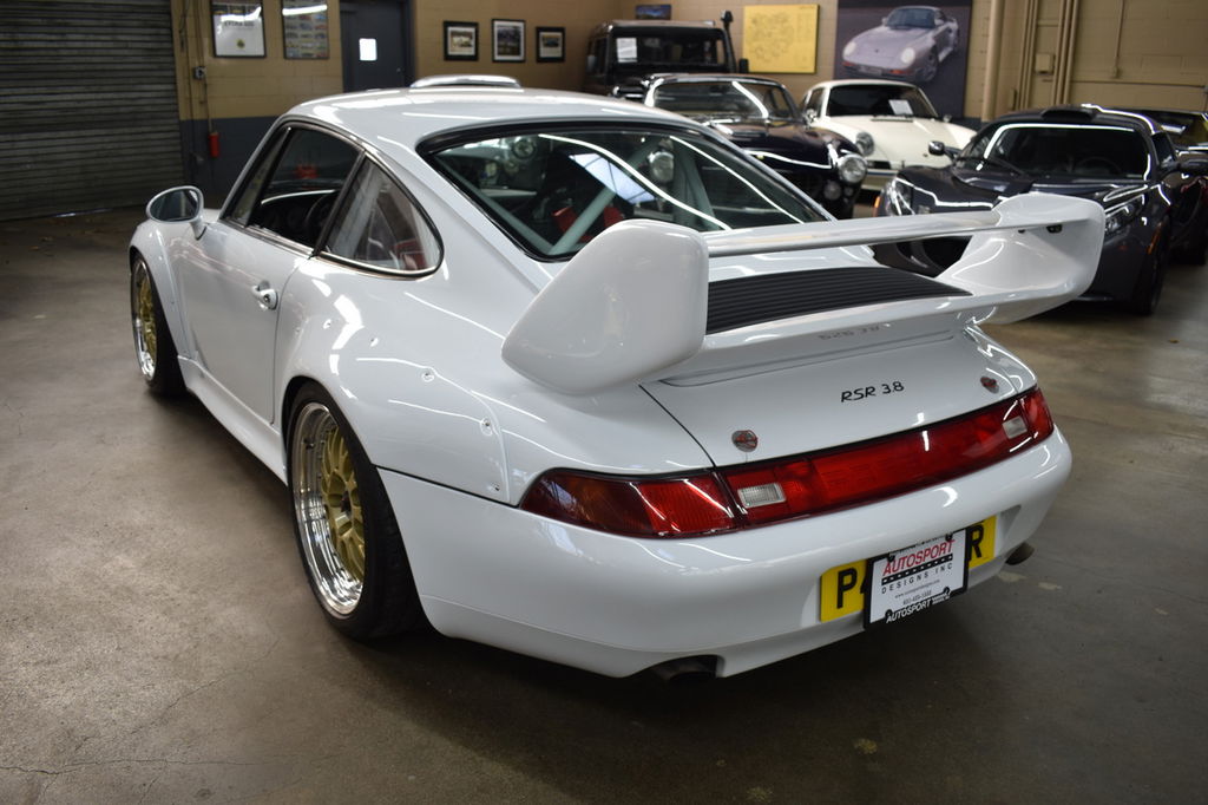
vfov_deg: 41.7
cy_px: 402
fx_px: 1057
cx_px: 604
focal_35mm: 32
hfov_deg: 59.5
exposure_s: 1/30
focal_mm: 21
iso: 110
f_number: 3.8
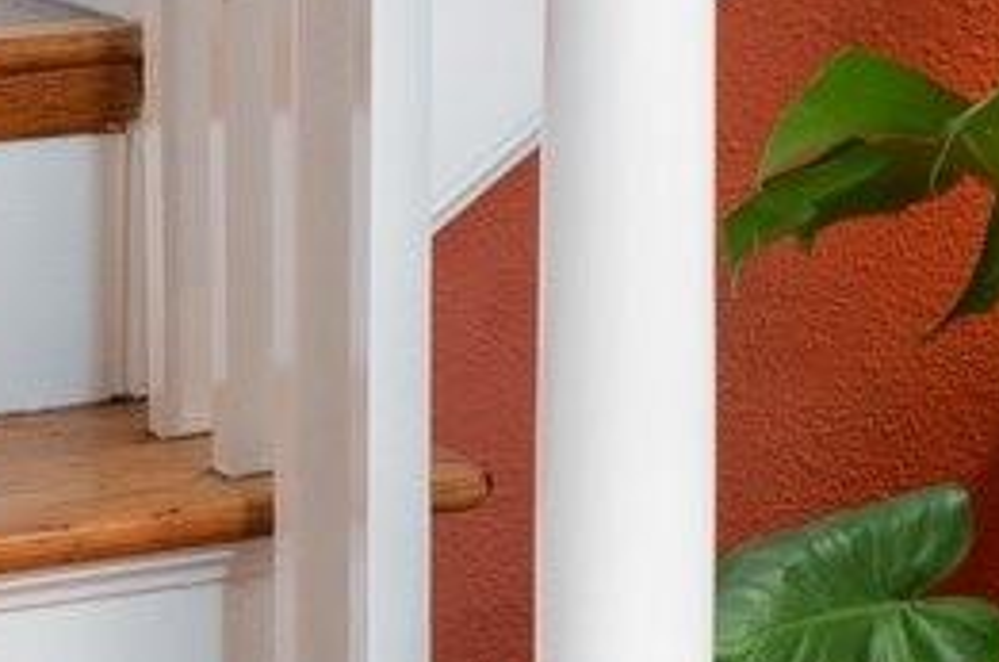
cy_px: -352
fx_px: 4570
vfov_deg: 8.1
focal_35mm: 165
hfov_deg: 9.9
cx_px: 2825
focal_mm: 21
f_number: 8
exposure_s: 1/10
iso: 200
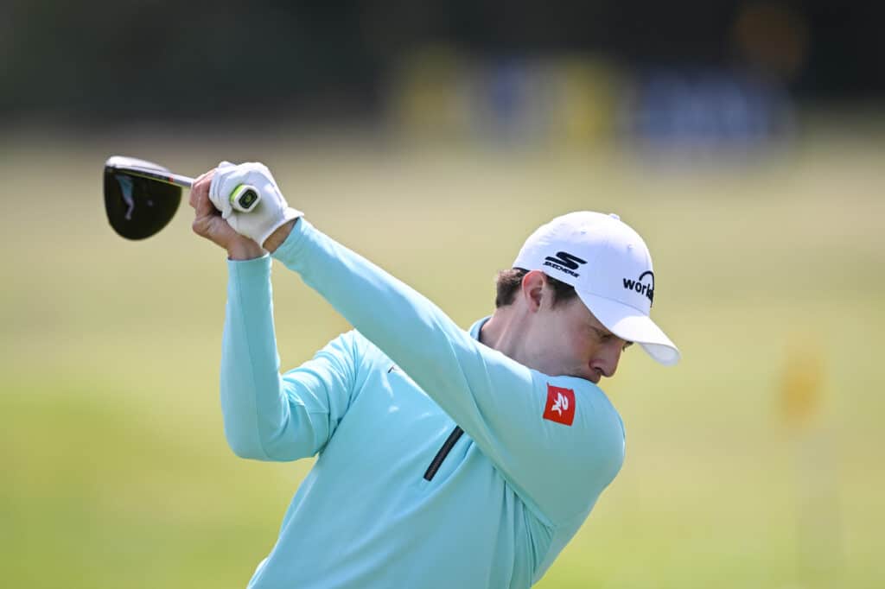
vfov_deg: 2.3
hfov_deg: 3.4
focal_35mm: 600
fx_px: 14744
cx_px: 442
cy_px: 294
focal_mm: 400
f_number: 2.8
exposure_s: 1/2500
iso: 200
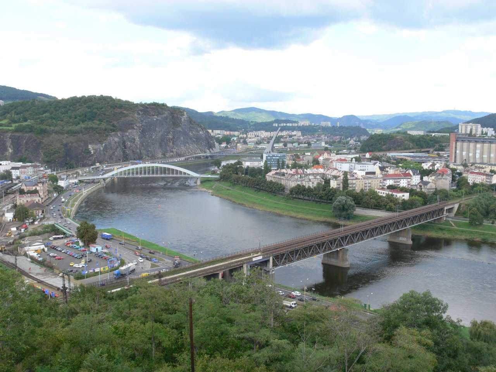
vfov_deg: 40.7
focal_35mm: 35
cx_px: 248
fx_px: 502
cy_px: 186
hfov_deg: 52.6
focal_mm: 7.4
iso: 100
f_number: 5.6
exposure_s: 1/160
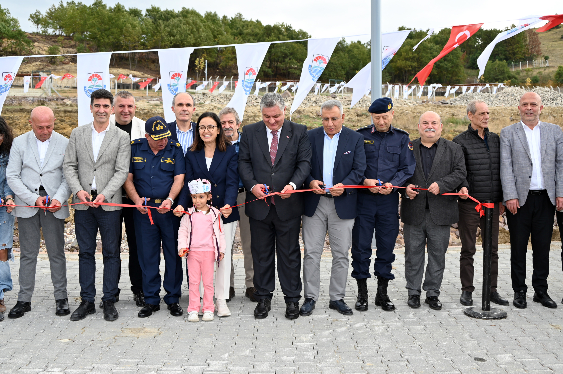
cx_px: 282
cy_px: 187
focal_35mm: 42
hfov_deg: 46.4
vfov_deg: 31.8
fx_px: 656
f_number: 5.6
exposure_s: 1/125
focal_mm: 42
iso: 100
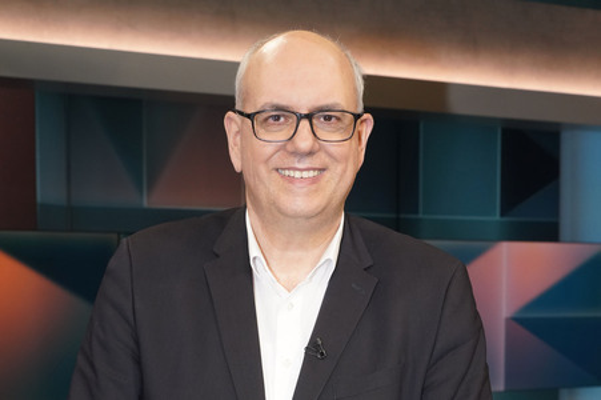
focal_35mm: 40
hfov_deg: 48.5
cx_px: 300
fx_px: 667
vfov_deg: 33.4
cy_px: 200
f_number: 5.6
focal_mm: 40
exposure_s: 1/160
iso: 2000
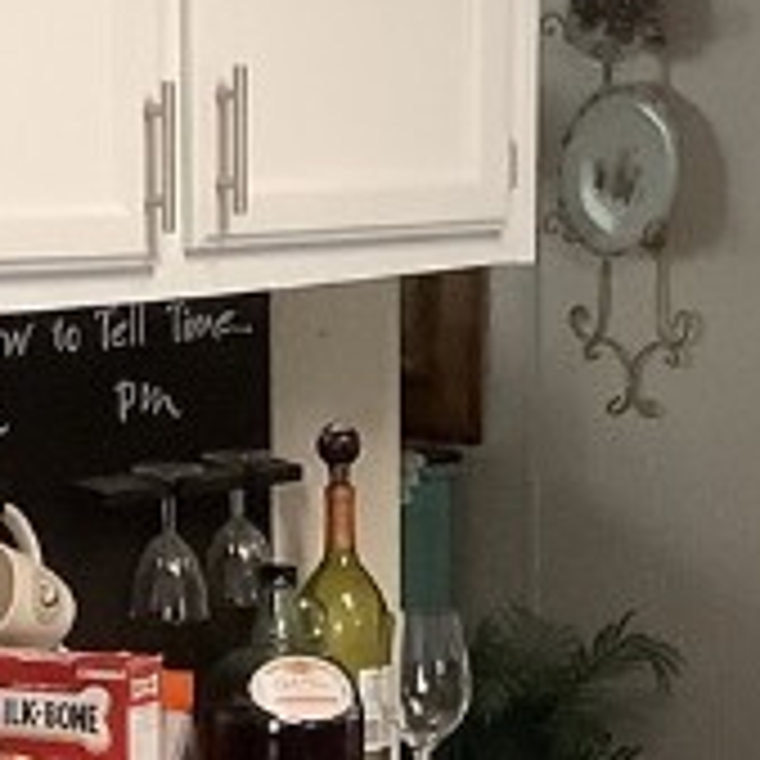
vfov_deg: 10.3
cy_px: 1021
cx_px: 522
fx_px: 4123
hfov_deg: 10.5
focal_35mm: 166
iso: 250
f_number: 2.4
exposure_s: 1/33
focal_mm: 3.3
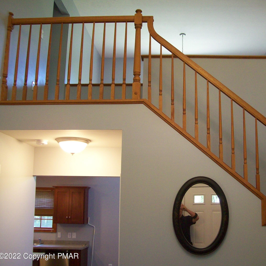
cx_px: 177
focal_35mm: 43
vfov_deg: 39.2
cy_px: 133
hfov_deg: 38.7
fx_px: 374
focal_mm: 6
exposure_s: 1/25.6
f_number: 2.7
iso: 160
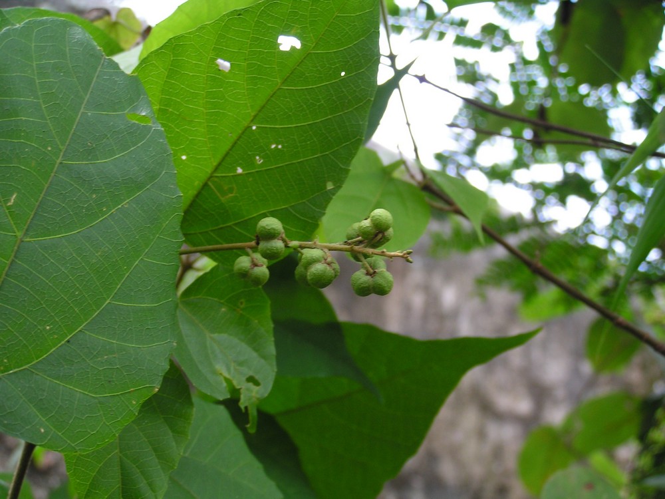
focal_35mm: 69
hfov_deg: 28.2
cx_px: 332
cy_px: 250
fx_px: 1326
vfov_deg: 21.3
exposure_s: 1/100
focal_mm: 11.5
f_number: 3.2
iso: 50
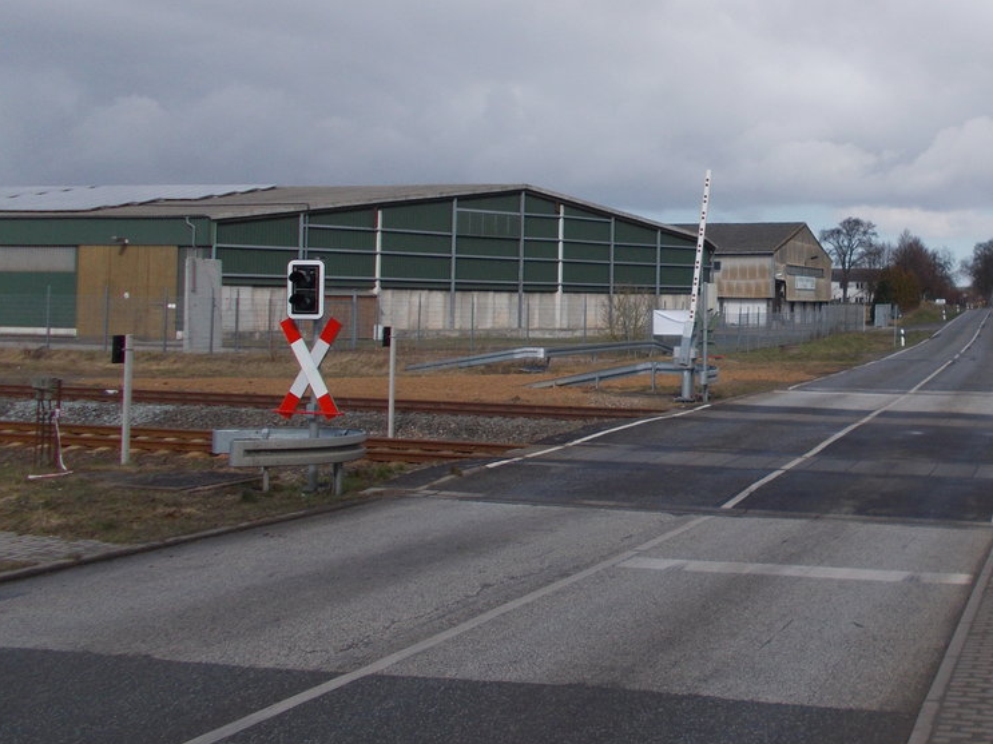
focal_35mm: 42
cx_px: 790
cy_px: 268
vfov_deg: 34.1
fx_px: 1205
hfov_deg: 42.8
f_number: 8
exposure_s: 1/200
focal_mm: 4.6
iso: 80
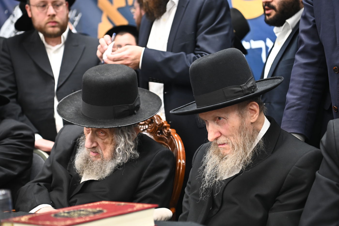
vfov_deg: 23.4
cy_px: 113
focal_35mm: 58
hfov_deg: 34.5
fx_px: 546
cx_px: 170
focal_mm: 58
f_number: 3.5
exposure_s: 1/160
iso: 2000
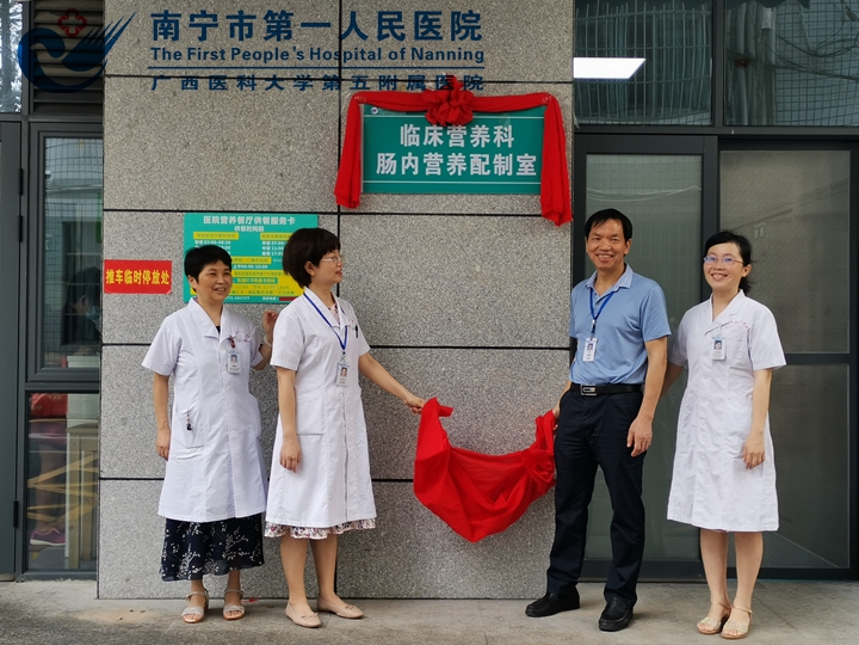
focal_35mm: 45
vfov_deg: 32.2
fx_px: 1117
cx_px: 430
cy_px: 322
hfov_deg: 42.1
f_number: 1.8
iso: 50
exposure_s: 1/144
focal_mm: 4.75
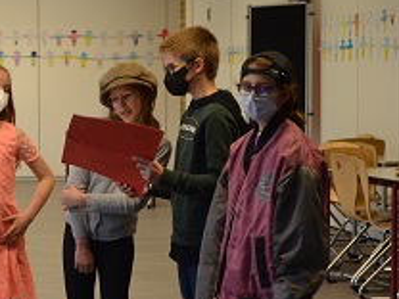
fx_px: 1913
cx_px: 4
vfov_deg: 8.9
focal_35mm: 166
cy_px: 231
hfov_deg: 11.8
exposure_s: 1/40
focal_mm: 48
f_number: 5.3
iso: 800
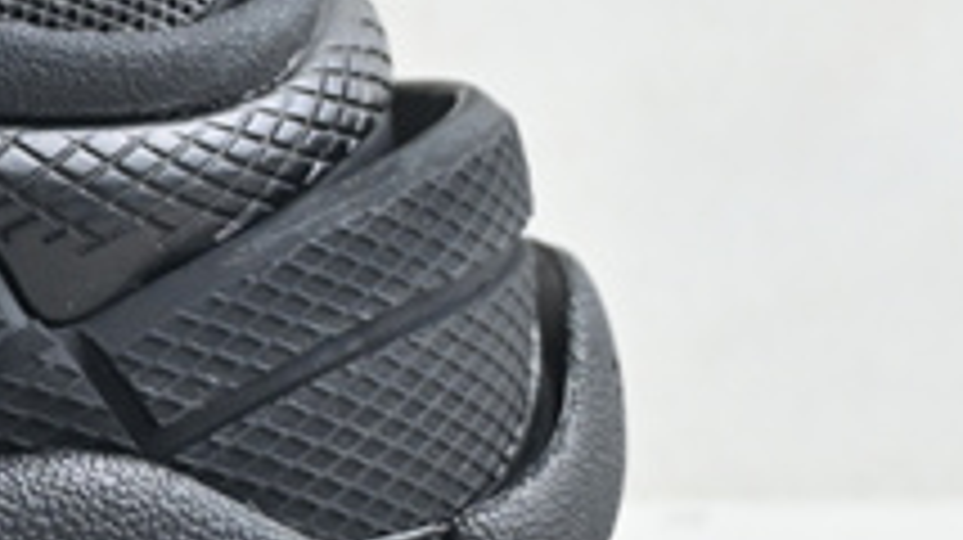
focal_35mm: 233
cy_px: -256
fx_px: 5955
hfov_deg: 8.2
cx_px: -1678
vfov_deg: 5.2
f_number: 4.5
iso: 200
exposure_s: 1/50
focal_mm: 26.5
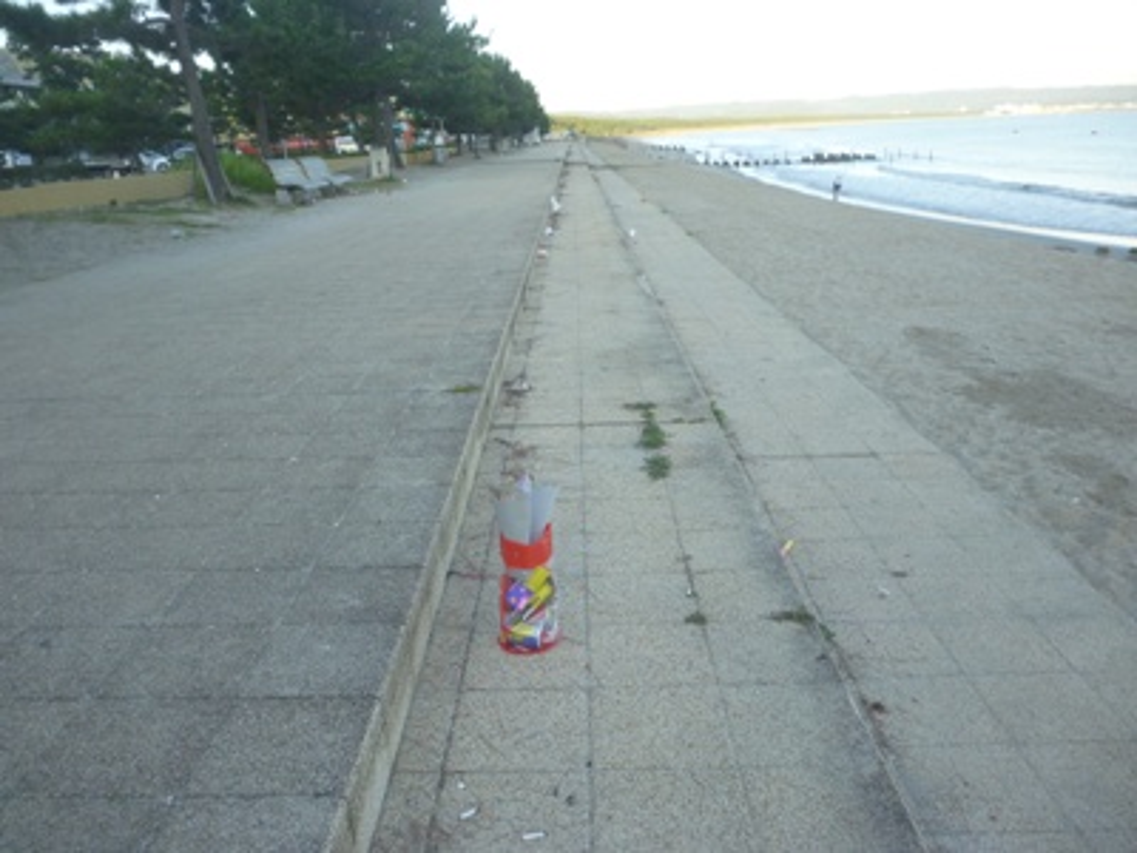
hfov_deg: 63.4
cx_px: 568
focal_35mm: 28
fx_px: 920
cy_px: 426
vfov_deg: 49.7
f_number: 3.1
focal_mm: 5
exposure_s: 1/125
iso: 100
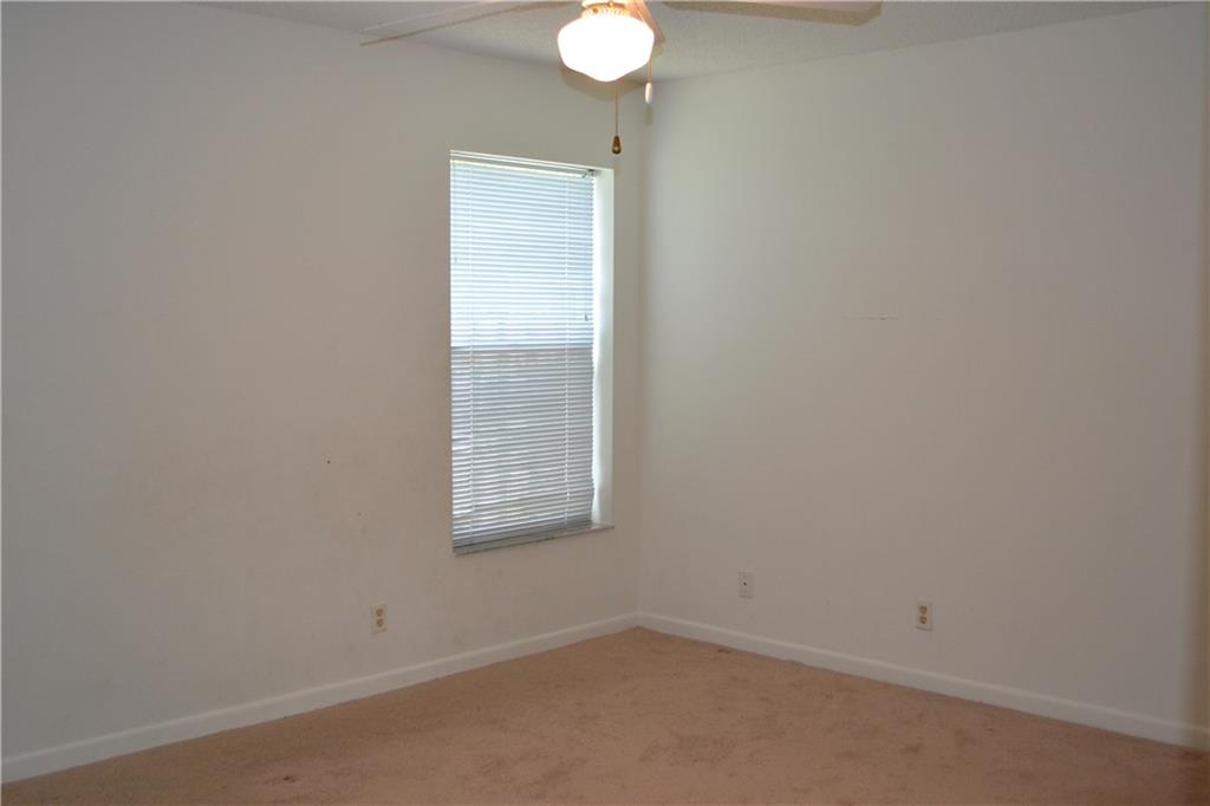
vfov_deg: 36.8
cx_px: 605
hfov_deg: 53.1
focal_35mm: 36
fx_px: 1210
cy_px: 403
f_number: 4
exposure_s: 1/60
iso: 1250
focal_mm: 24
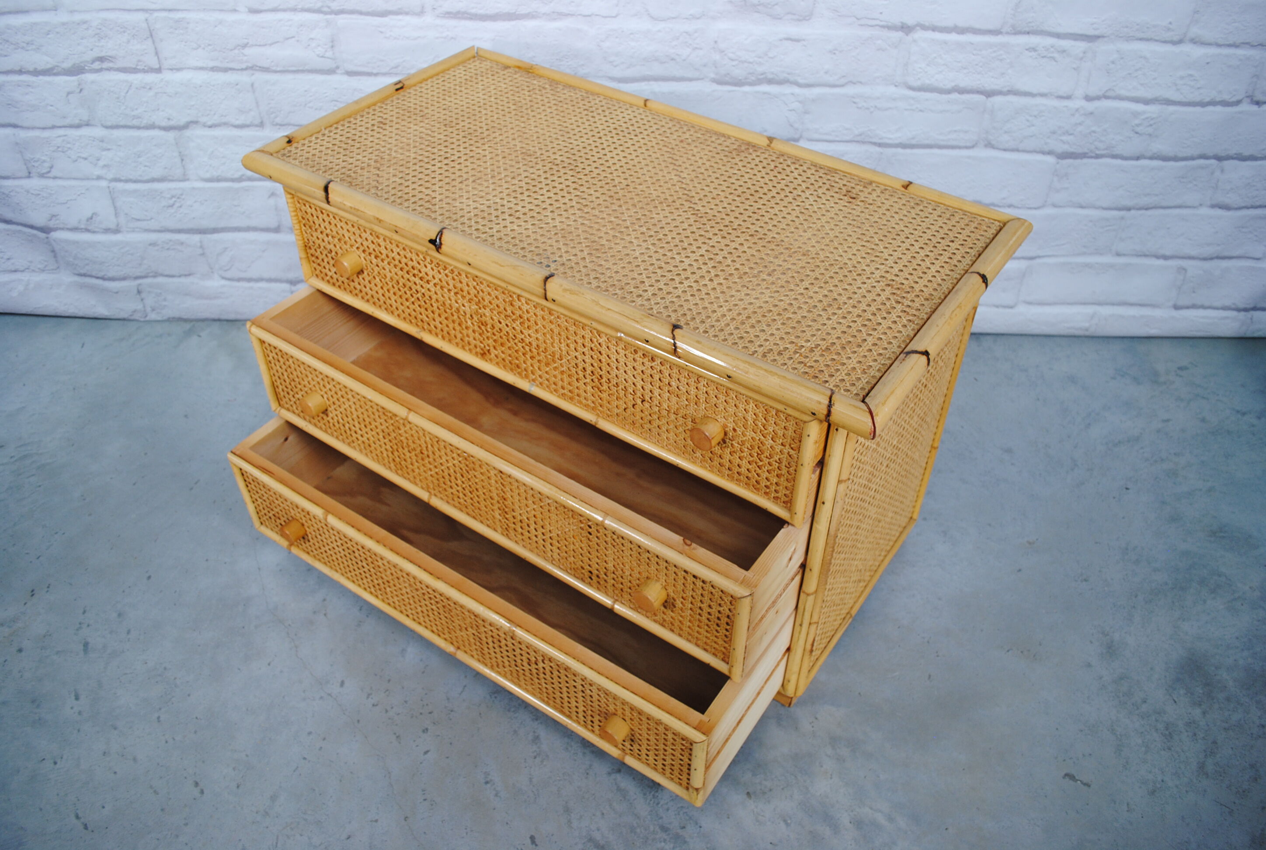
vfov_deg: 48.1
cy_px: 425
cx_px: 633
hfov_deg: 67.3
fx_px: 951
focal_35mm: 27
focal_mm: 18
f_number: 4.5
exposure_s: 1/80
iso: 200
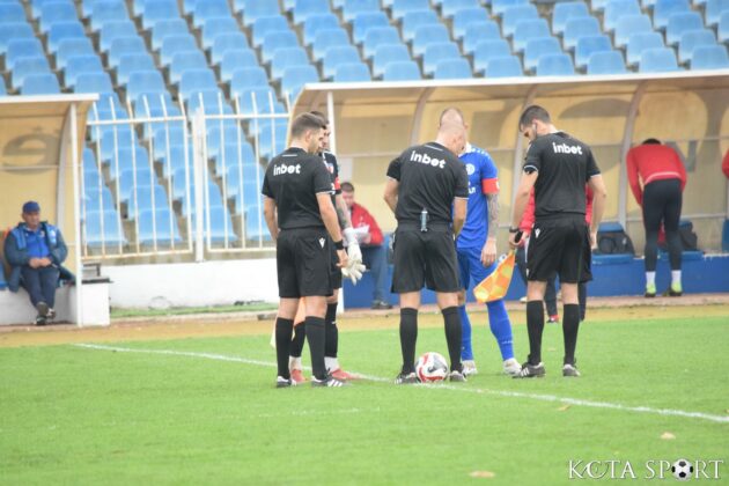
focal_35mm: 450
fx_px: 9112
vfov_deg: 3.1
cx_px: 364
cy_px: 243
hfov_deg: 4.6
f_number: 5.6
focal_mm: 300
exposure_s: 1/800
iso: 3200
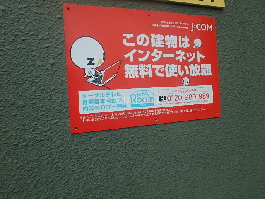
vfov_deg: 63.4
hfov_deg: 79.0
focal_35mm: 21
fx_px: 161
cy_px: 100
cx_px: 132
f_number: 3.5
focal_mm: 3.7
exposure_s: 1/640
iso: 125
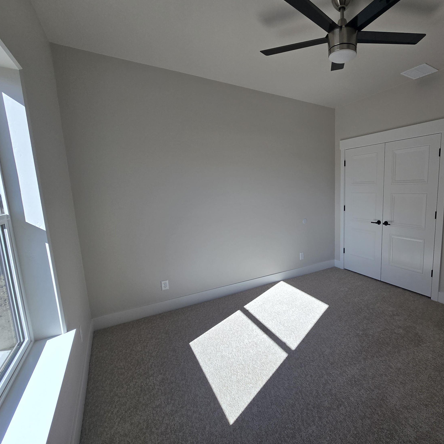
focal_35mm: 16
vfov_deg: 87.4
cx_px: 301
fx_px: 232
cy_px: 222
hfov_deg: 84.0
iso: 50
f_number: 2.2
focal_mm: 2.2
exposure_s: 1/631
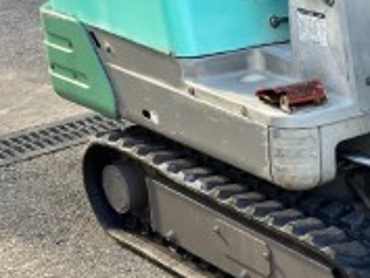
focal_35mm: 101
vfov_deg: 14.7
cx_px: 621
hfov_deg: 16.8
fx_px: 1080
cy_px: 173
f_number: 1.8
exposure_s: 1/128
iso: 25
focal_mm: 3.99
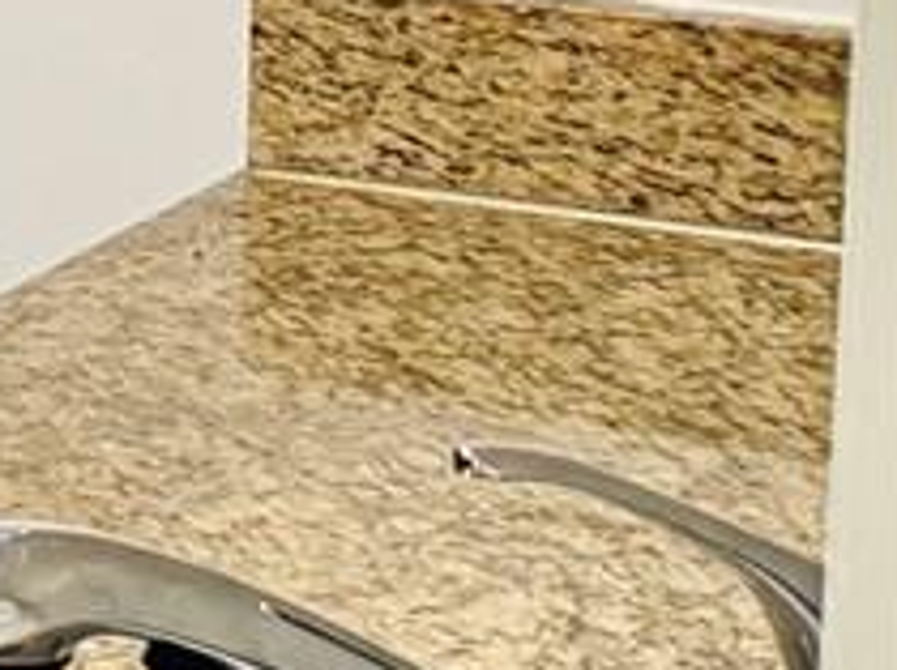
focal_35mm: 183
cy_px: -290
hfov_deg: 7.8
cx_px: -2507
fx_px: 4737
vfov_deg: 8.0
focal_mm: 6.76
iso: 400
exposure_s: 1/60
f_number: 1.78
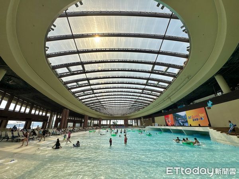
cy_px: 90
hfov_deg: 102.1
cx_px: 120
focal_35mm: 14
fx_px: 97
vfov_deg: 85.7
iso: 50
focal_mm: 2.22
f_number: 2.2
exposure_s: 1/3546
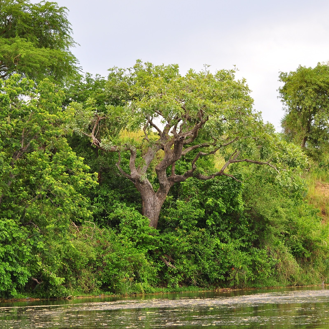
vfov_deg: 16.5
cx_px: 217
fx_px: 1136
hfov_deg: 16.4
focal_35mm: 106
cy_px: 164
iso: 200
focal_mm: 55
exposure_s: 1/100
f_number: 5
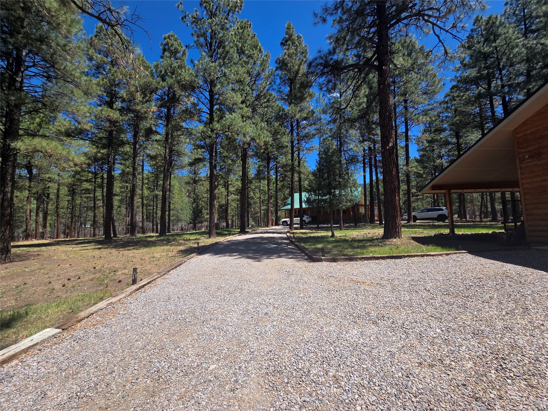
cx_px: 274
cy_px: 206
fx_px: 206
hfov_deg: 106.2
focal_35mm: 13
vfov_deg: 89.9
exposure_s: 1/1358
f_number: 2.2
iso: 50
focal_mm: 2.2
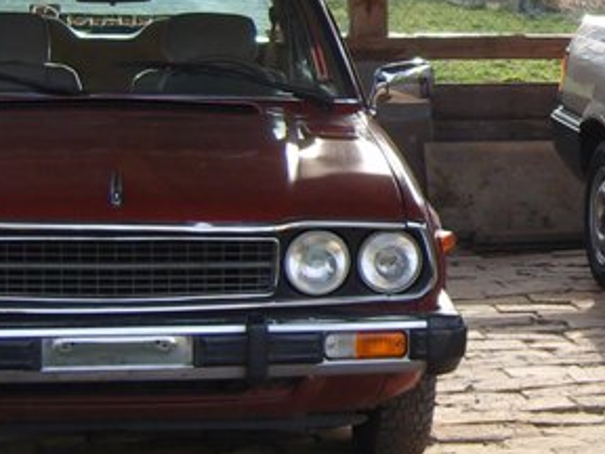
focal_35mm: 121
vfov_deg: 12.2
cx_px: 679
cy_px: 160
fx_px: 2115
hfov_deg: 15.8
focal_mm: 7.3
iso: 100
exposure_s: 1/400
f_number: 2.8
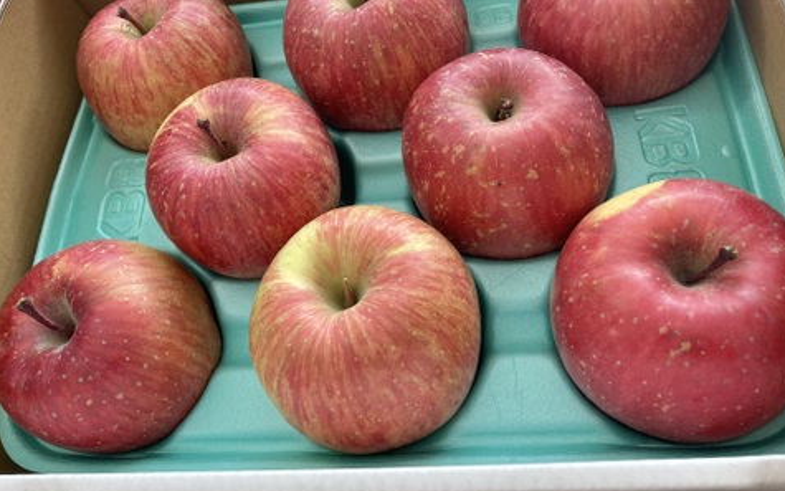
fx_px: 642
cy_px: 218
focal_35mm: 30
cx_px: 395
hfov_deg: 62.9
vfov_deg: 41.8
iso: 80
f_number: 1.8
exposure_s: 1/72
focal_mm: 3.99
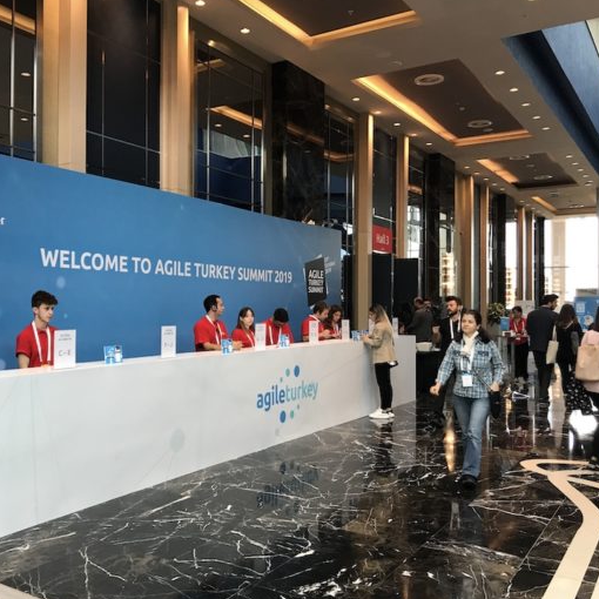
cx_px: 216
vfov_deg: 48.5
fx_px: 666
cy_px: 300
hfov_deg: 47.9
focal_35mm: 34
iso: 32
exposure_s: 1/33
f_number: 1.8
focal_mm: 3.99
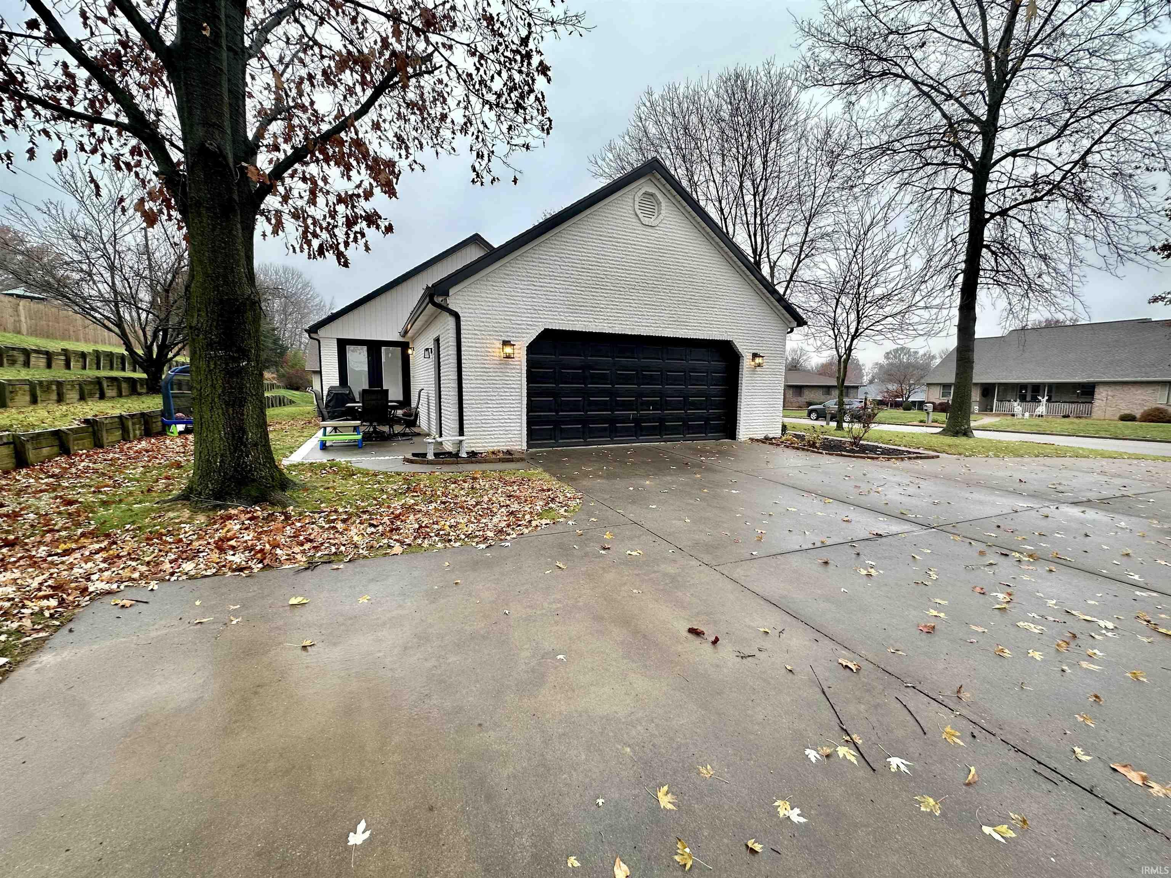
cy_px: 439
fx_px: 474
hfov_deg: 102.1
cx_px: 586
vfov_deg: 85.7
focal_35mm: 14
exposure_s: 1/109
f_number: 2.2
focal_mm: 2.22
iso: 40
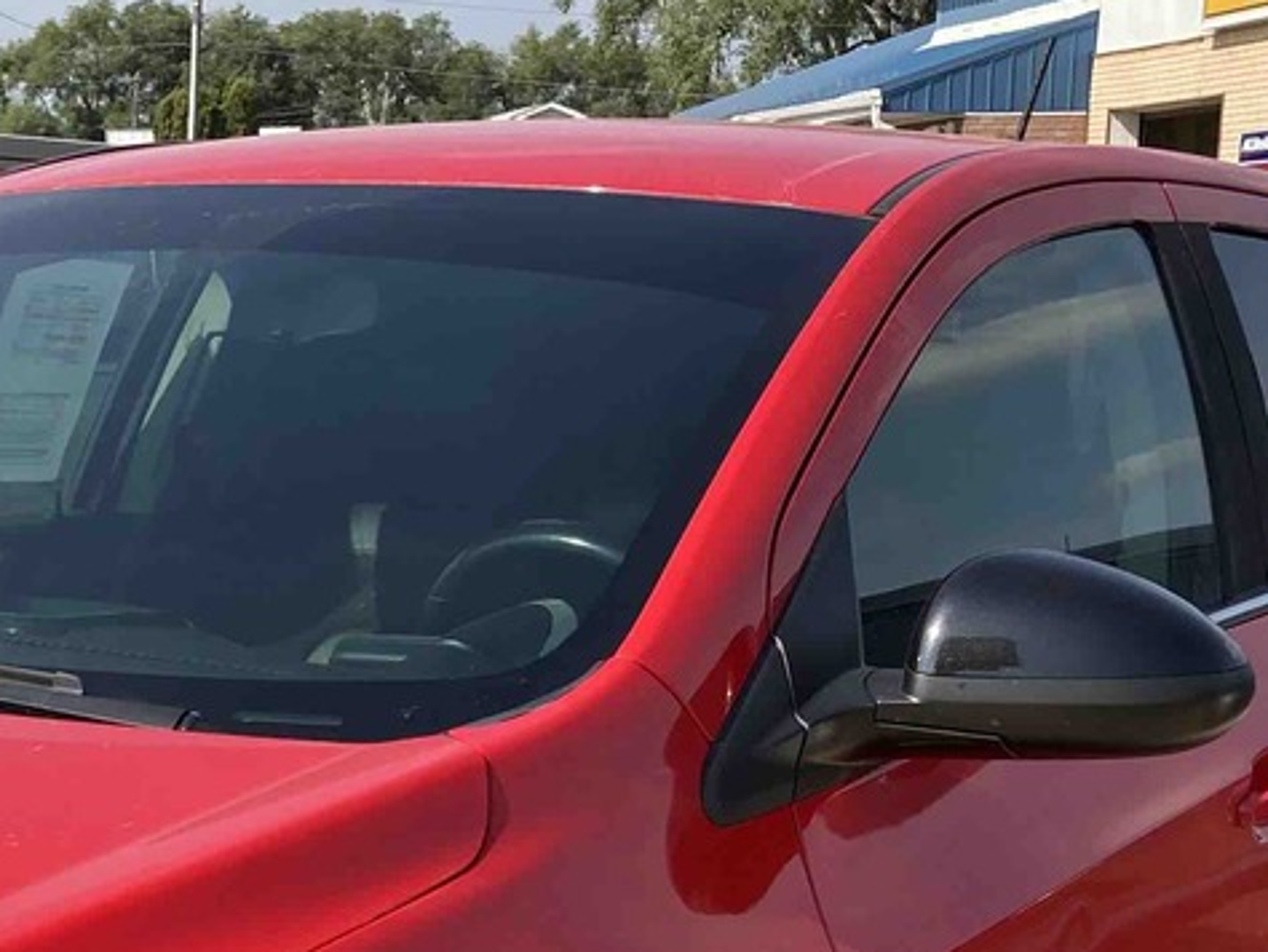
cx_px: 64
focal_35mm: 85
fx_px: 3115
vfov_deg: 16.4
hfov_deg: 22.3
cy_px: 1260
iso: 20
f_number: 1.8
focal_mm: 3.99
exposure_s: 1/1372
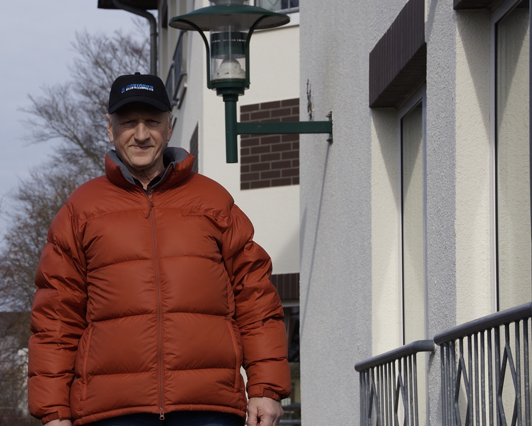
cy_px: 230
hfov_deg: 11.0
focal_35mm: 176
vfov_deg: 8.8
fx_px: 2768
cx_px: 162
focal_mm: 75
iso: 100
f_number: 8
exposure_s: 1/250
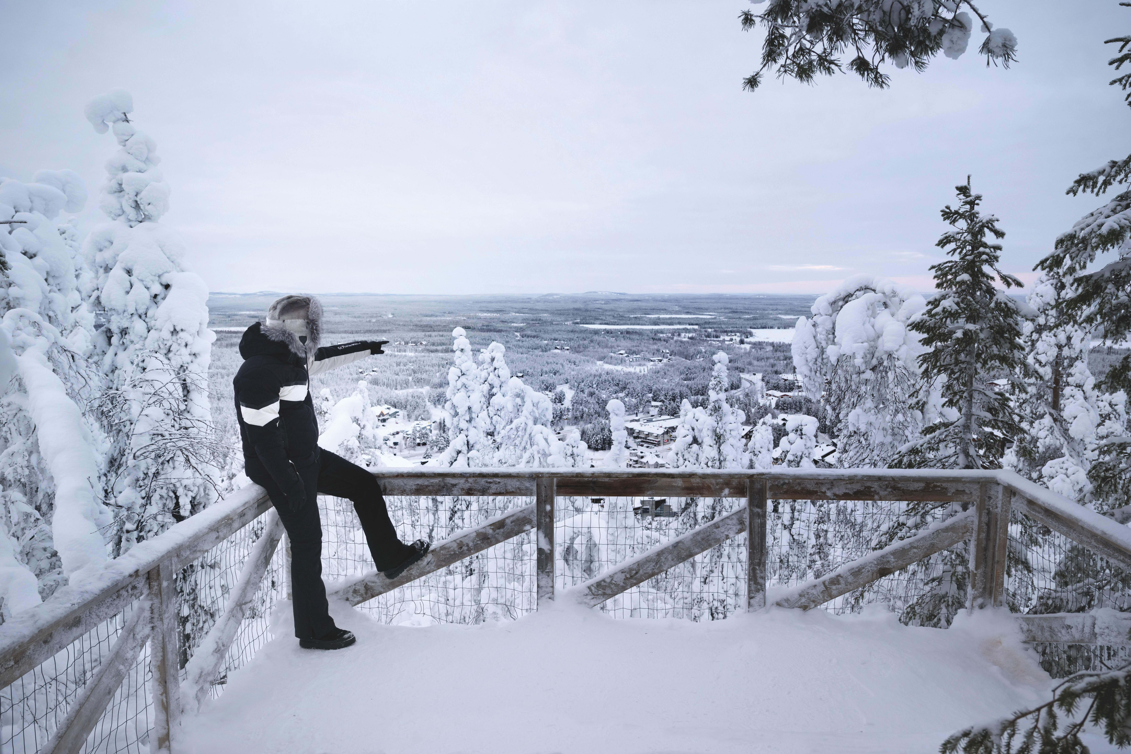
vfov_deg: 49.6
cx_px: 566
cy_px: 377
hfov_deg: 69.4
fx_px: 817
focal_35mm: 26
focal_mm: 26
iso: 400
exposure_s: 1/60
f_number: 5.6
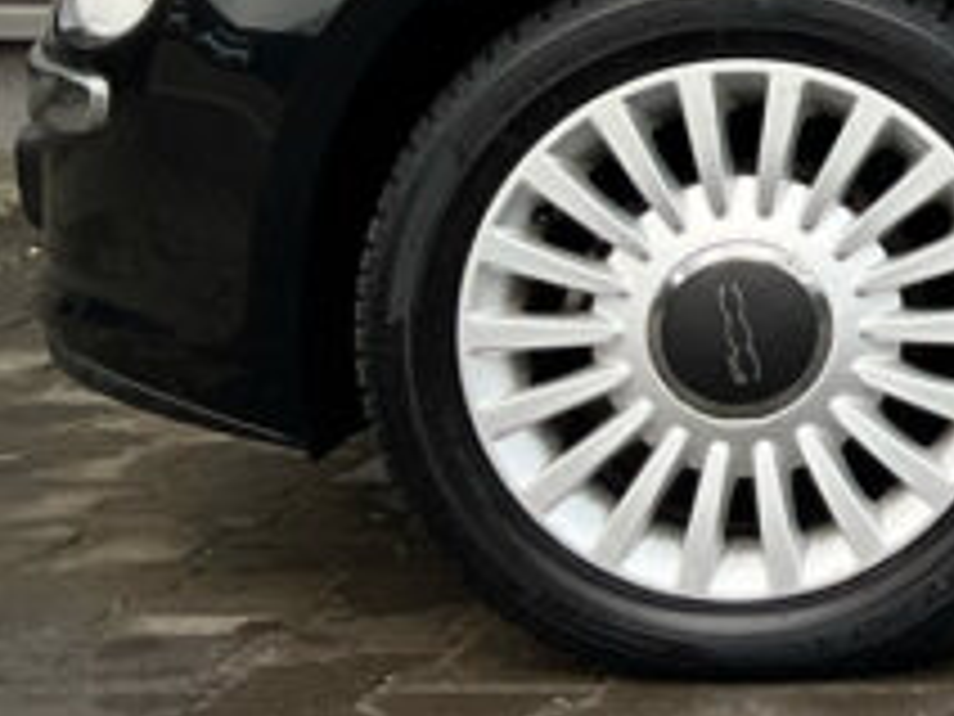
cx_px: 2048
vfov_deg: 10.3
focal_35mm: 140
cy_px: -279
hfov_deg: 12.1
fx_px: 3858
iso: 25
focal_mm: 3
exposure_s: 1/120
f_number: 1.8
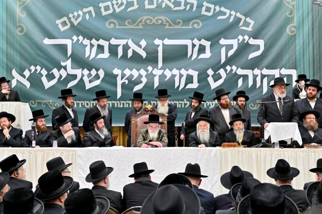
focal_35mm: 42
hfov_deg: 46.4
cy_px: 107
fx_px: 376
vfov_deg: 31.9
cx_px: 161
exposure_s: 1/250
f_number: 4
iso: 640
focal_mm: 42
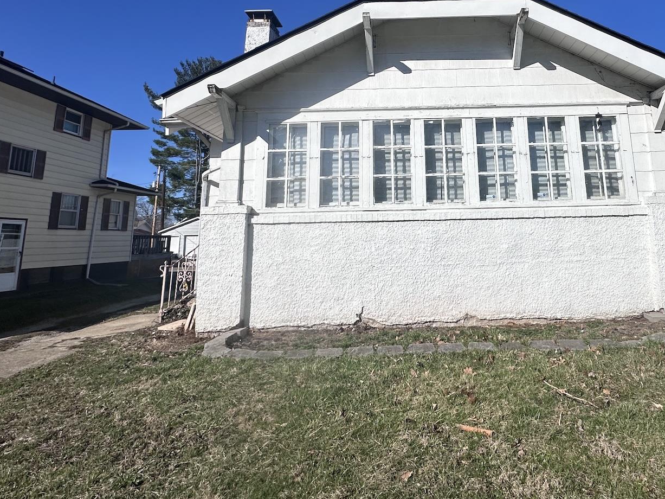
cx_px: 412
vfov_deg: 57.2
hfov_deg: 72.8
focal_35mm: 23
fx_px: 442
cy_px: 154
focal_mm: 2.22
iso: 50
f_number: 2.2
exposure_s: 1/6494
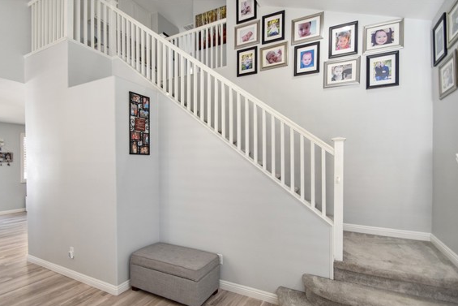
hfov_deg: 93.2
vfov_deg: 70.2
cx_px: 223
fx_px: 216
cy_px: 172
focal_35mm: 17
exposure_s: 1/60
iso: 360
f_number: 4
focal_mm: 10
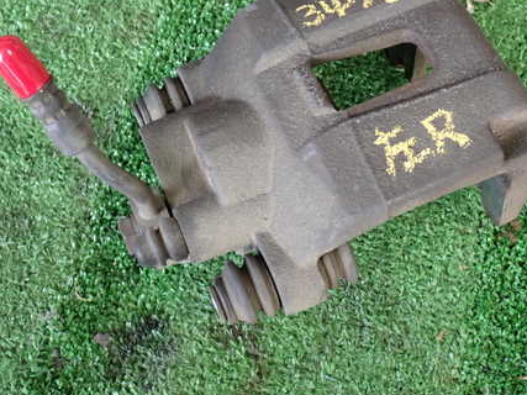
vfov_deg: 22.2
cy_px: 148
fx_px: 1005
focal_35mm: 66
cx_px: 272
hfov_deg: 29.4
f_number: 3.1
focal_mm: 8.4
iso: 320
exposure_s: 1/50
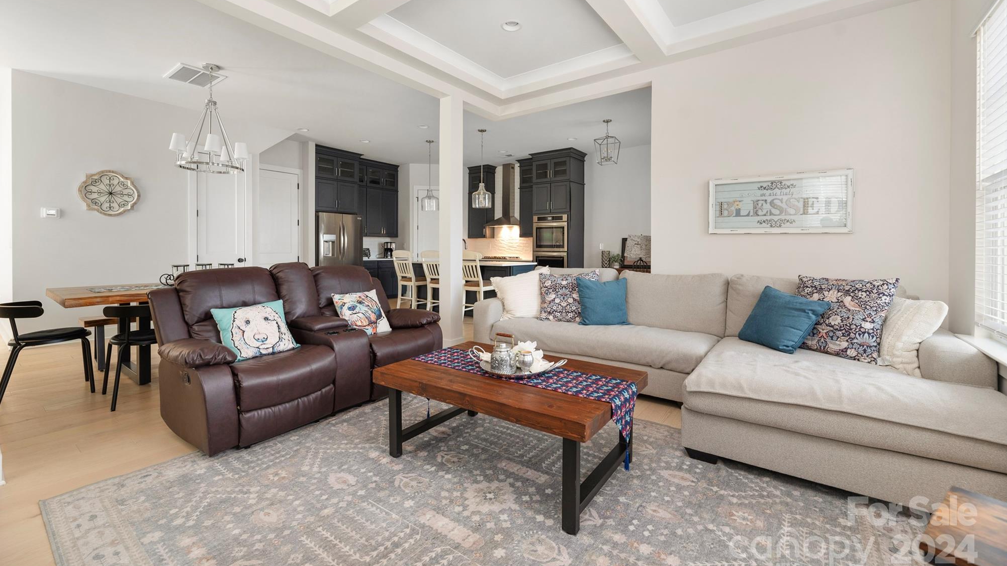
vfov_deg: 70.3
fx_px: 401
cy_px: 248
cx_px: 499
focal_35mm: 15
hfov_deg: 103.0
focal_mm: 14
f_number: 6.3
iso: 320
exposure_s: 1/125
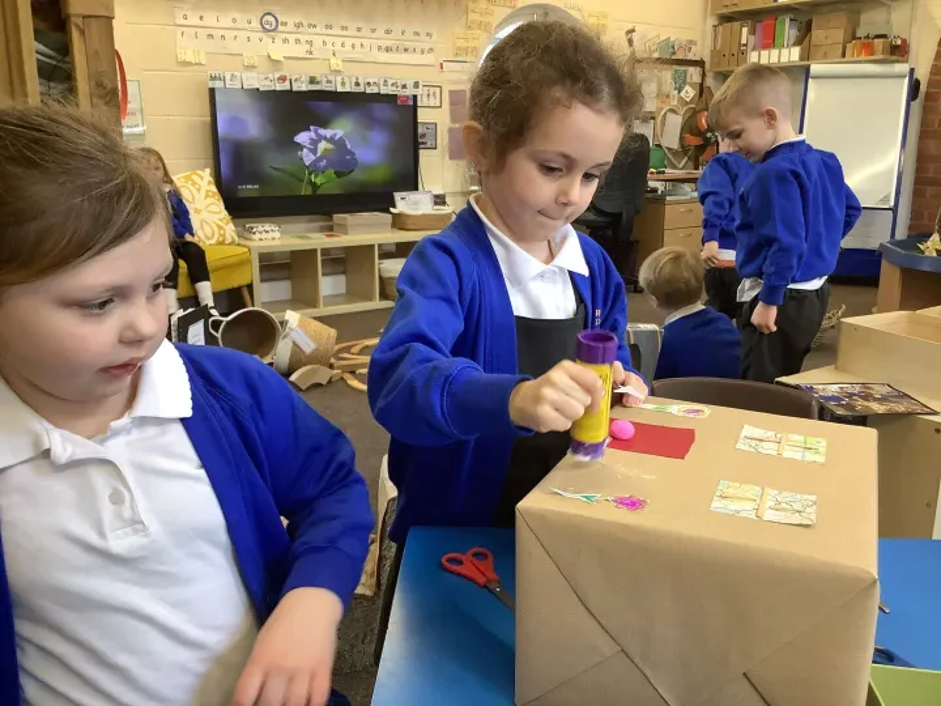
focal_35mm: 31
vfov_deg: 45.4
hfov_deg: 58.4
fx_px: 843
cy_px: 353
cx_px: 470
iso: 125
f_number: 2.4
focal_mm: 3.3
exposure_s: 1/50
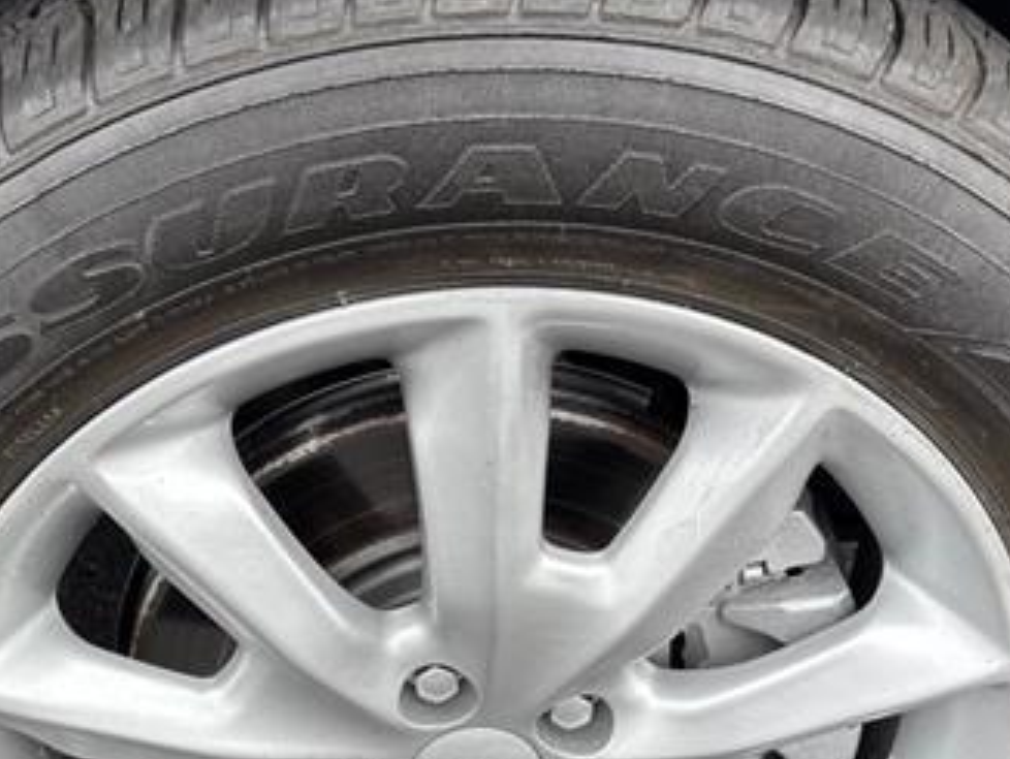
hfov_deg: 37.3
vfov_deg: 27.7
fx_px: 1489
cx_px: 412
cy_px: 660
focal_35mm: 51
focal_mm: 5.96
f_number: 1.6
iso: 40
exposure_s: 1/204
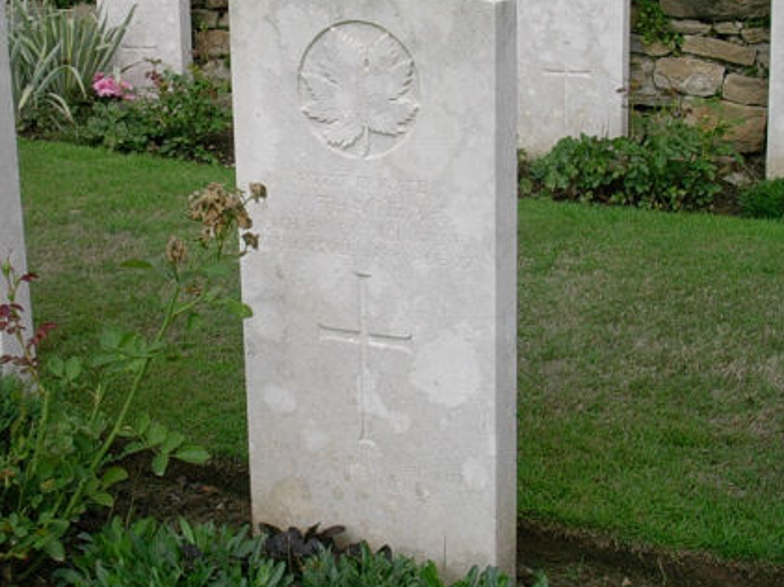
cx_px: 349
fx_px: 1449
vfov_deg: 22.9
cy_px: 256
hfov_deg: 30.3
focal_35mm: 64
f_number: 5.8
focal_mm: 6.7
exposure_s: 1/287
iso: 70
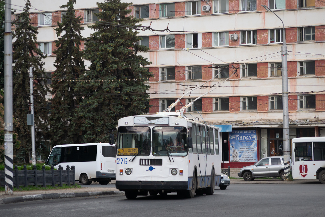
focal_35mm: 147
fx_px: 1327
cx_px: 162
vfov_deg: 9.3
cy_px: 108
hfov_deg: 14.0
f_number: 4.5
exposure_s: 1/640
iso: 400
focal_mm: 98
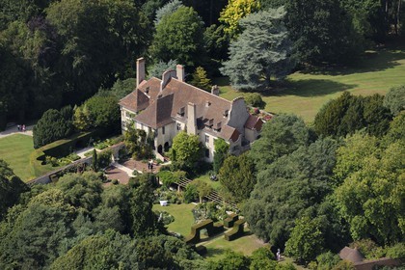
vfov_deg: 6.9
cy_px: 135
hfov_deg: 10.3
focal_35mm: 200
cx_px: 202
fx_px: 2250
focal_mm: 200
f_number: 5
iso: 400
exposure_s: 1/1000
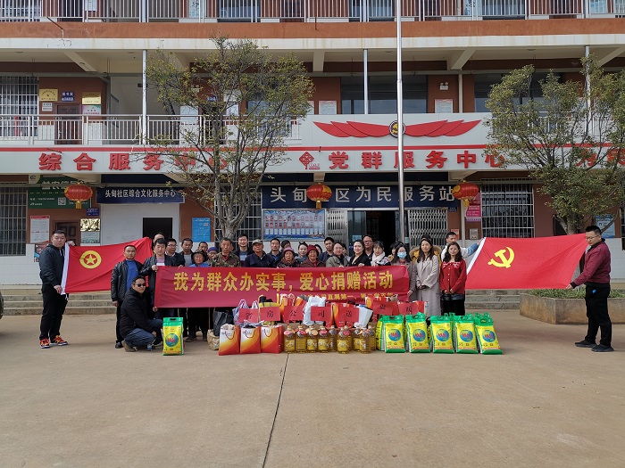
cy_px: 234
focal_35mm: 27
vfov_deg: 51.4
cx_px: 312
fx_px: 487
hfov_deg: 65.3
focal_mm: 4.75
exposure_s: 1/1289
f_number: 1.8
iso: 50
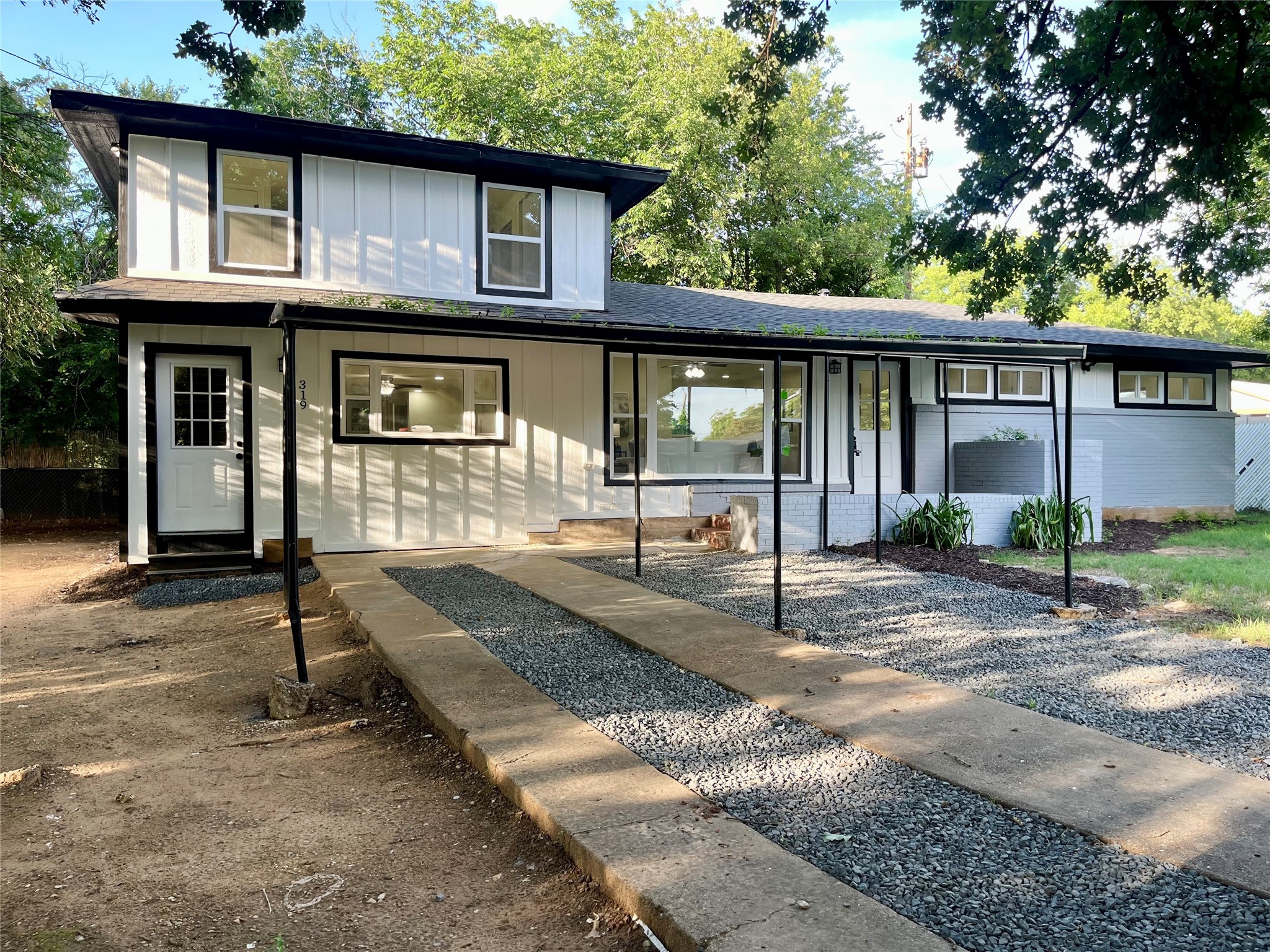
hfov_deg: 67.3
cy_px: 476
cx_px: 635
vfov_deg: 53.1
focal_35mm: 26
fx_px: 954
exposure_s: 1/158
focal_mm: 5.1
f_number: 1.6
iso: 40
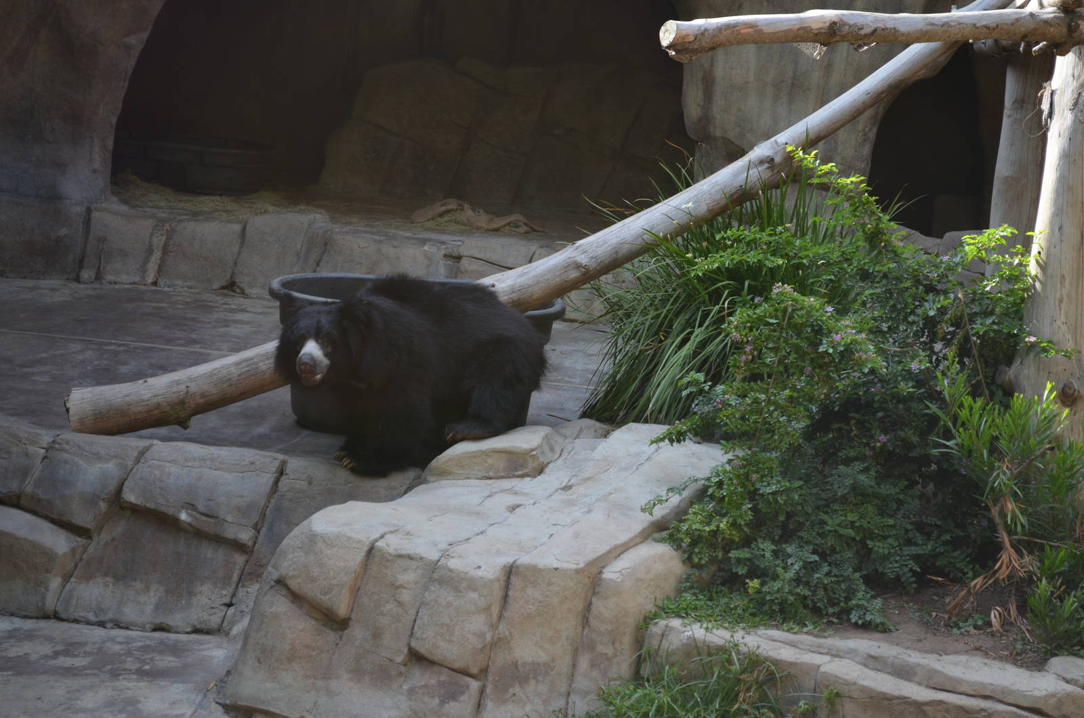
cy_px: 359
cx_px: 542
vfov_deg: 16.5
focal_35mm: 82
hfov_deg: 24.7
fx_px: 2479
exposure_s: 1/125
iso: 200
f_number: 5.6
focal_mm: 55
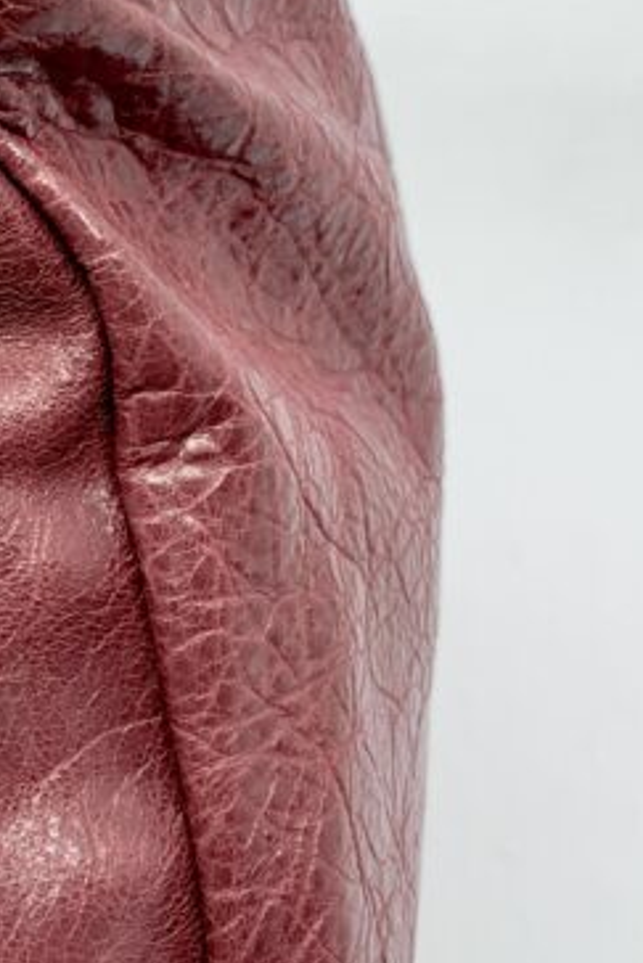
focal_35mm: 76
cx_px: -130
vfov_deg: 26.5
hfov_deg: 17.2
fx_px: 2034
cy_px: 349
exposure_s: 1/100
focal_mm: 4.25
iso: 50
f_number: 1.8
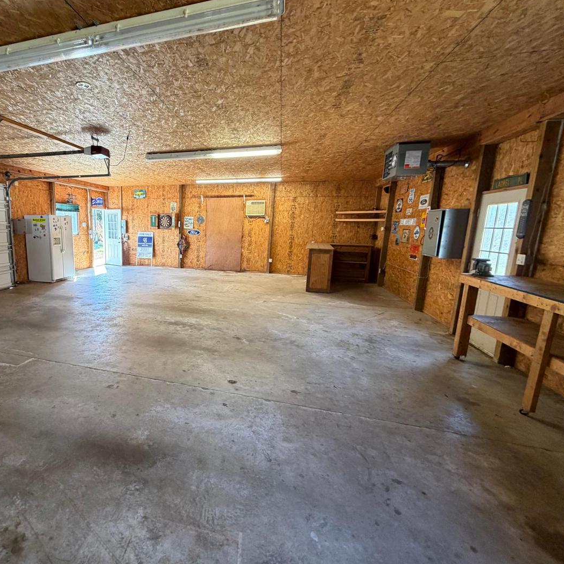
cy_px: 278
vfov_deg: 84.0
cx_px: 184
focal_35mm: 17
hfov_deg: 80.9
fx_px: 313
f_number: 2.2
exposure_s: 1/60
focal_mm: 2.22
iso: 250
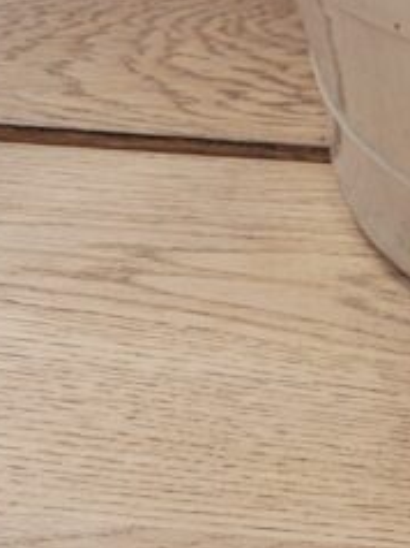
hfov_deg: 12.2
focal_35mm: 112
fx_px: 1772
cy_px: -350
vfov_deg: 15.7
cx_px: 707
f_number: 1.8
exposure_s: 1/50
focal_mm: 5.4
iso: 250
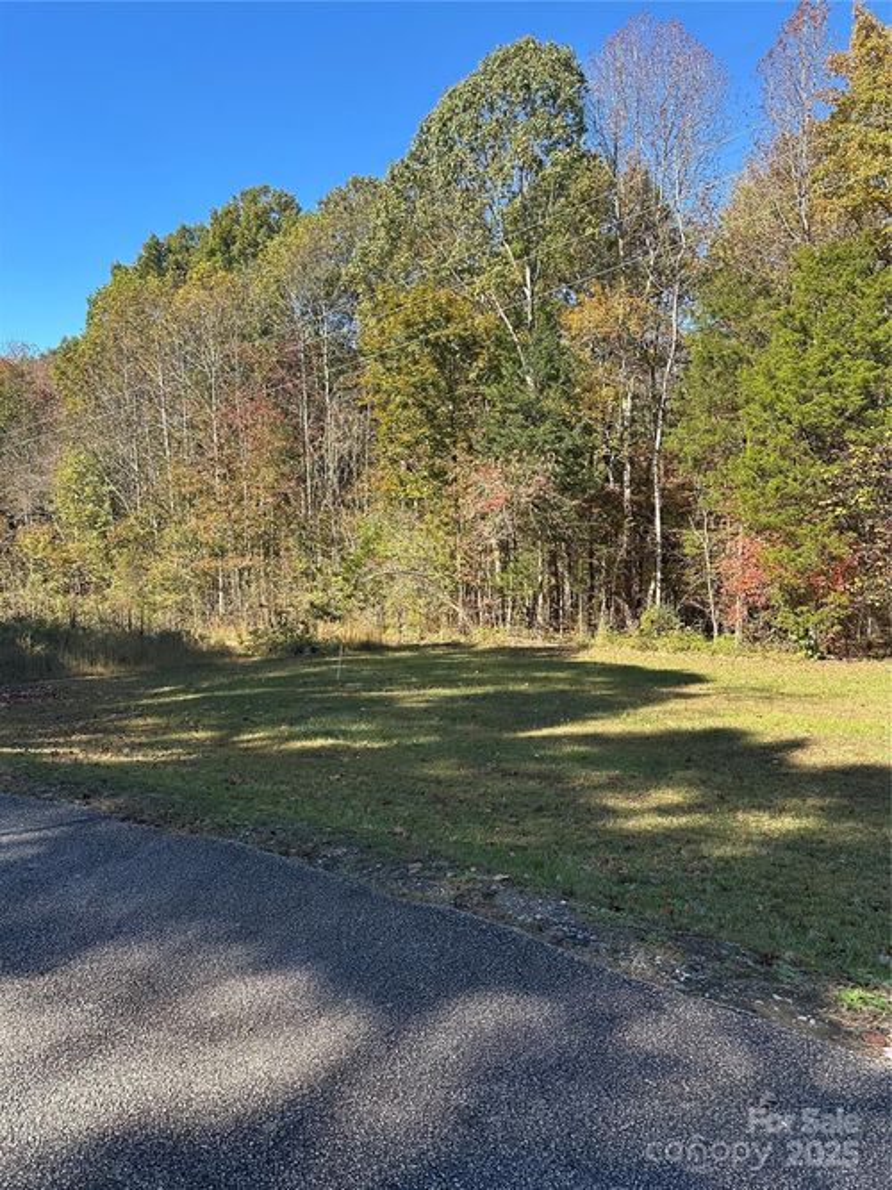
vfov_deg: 71.6
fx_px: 825
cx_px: 446
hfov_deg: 56.8
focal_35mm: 24
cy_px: 595
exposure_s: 1/1289
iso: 80
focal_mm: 6.86
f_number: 1.78
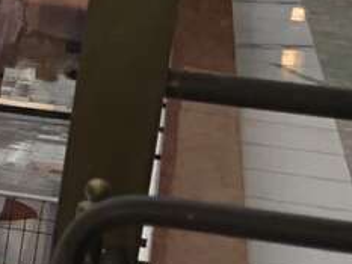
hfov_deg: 8.6
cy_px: 189
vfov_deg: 7.7
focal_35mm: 192
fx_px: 1953
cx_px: -686
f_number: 1.8
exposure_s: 1/120
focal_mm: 3.99
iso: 20
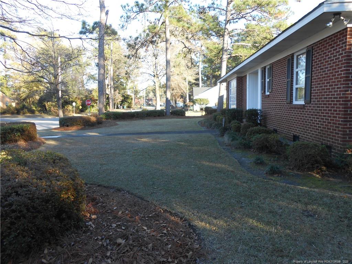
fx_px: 264
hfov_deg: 67.3
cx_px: 176
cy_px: 132
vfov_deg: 53.1
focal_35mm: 26
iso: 80
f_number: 3.5
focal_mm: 4.6
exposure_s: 1/80
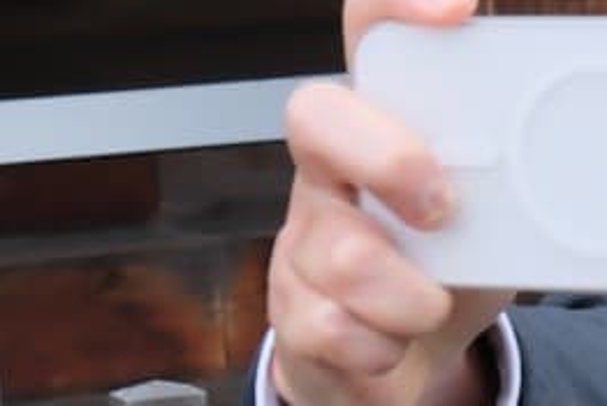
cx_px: 1184
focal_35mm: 209
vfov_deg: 6.6
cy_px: 128
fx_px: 3526
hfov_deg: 9.3
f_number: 6.3
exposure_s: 1/80
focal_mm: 25.1
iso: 800
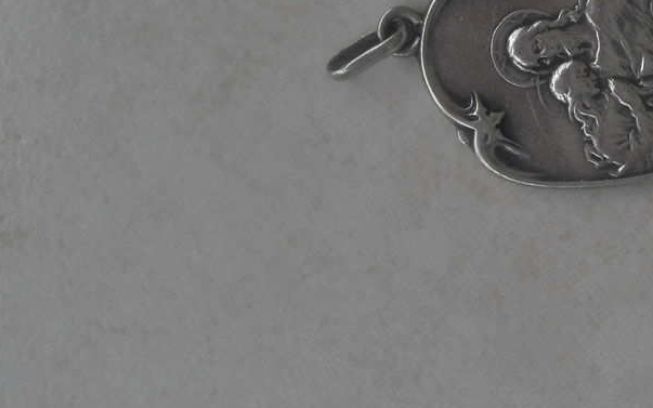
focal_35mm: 65
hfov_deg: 30.8
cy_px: 13
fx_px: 1157
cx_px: 509
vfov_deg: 19.5
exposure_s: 1/250
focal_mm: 6.3
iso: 80
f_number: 2.8
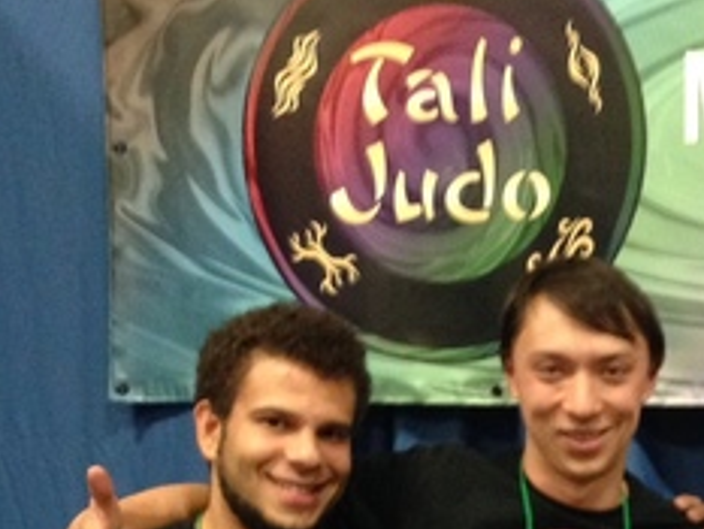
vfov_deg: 14.2
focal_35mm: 102
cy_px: 599
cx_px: 867
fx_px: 2075
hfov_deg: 18.2
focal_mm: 4.12
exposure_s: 1/17
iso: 400
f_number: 2.4
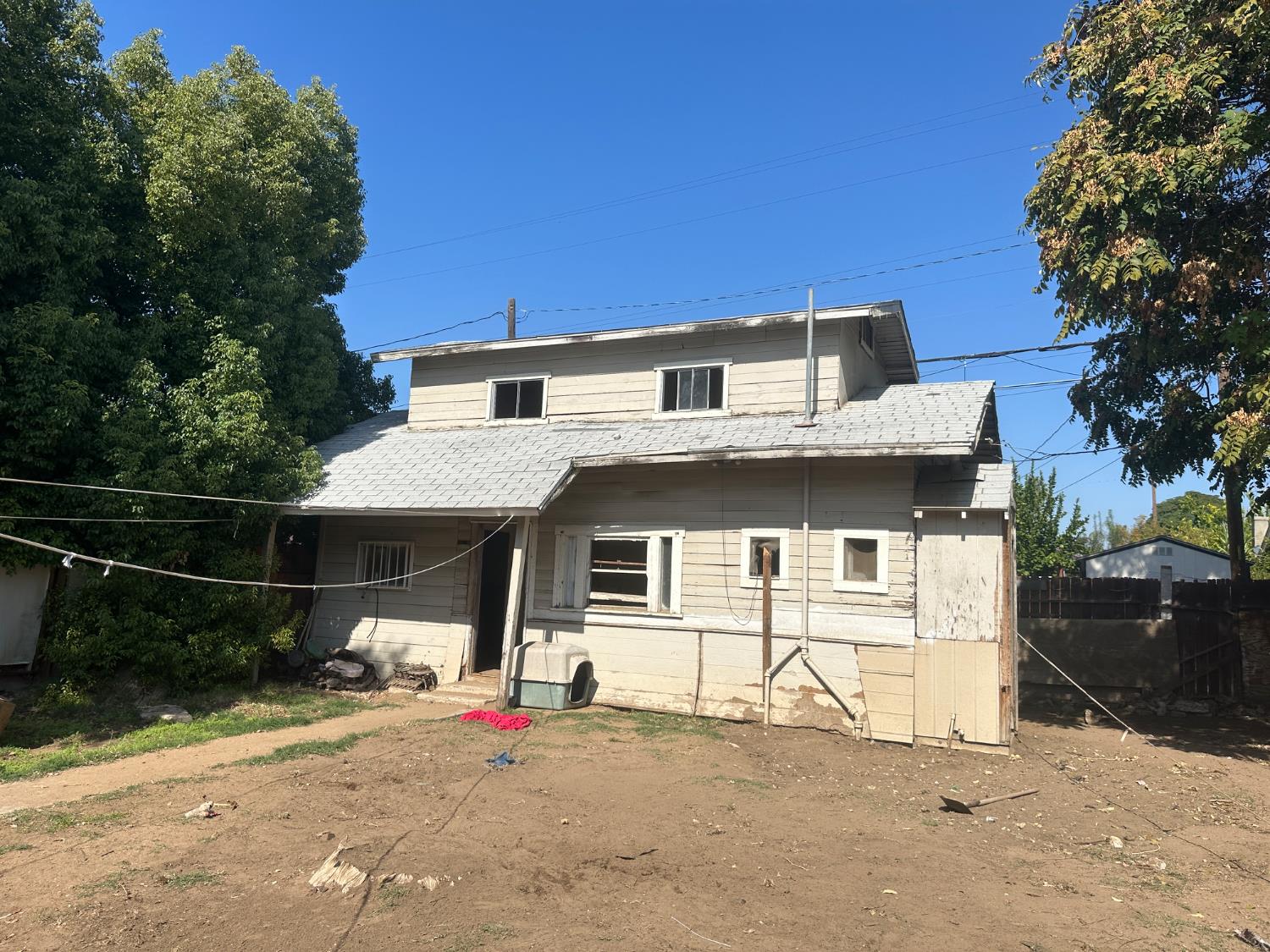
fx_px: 881
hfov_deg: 71.6
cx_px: 635
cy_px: 476
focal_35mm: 24
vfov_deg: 56.8
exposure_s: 1/6211
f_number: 1.78
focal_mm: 6.86
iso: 80
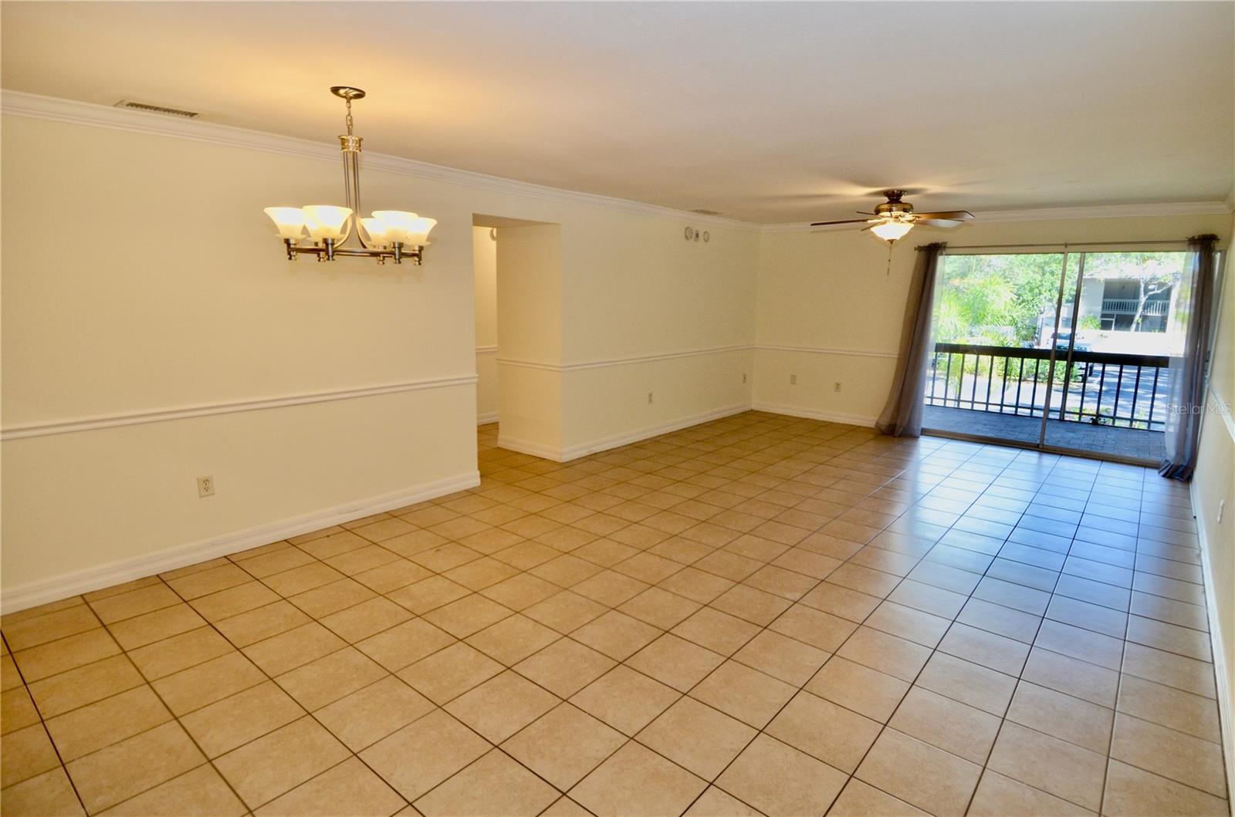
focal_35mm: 18
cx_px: 618
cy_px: 408
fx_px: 616
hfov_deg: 90.1
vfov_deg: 67.1
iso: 400
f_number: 5.6
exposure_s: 1/125
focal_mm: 12
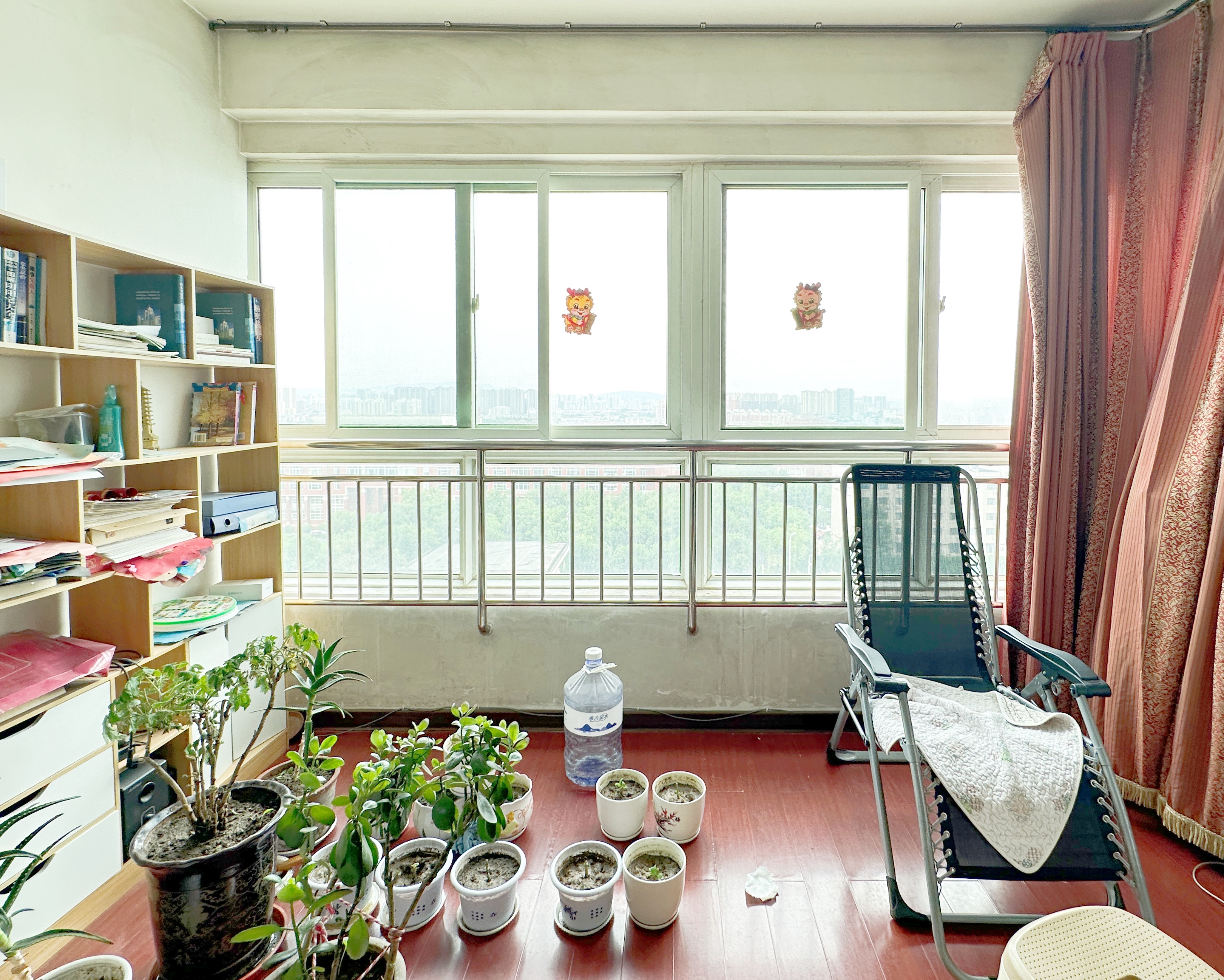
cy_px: 425
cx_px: 668
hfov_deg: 89.4
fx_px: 616
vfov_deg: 76.6
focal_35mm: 17
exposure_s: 1/99
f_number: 2.2
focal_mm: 2.22
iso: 64
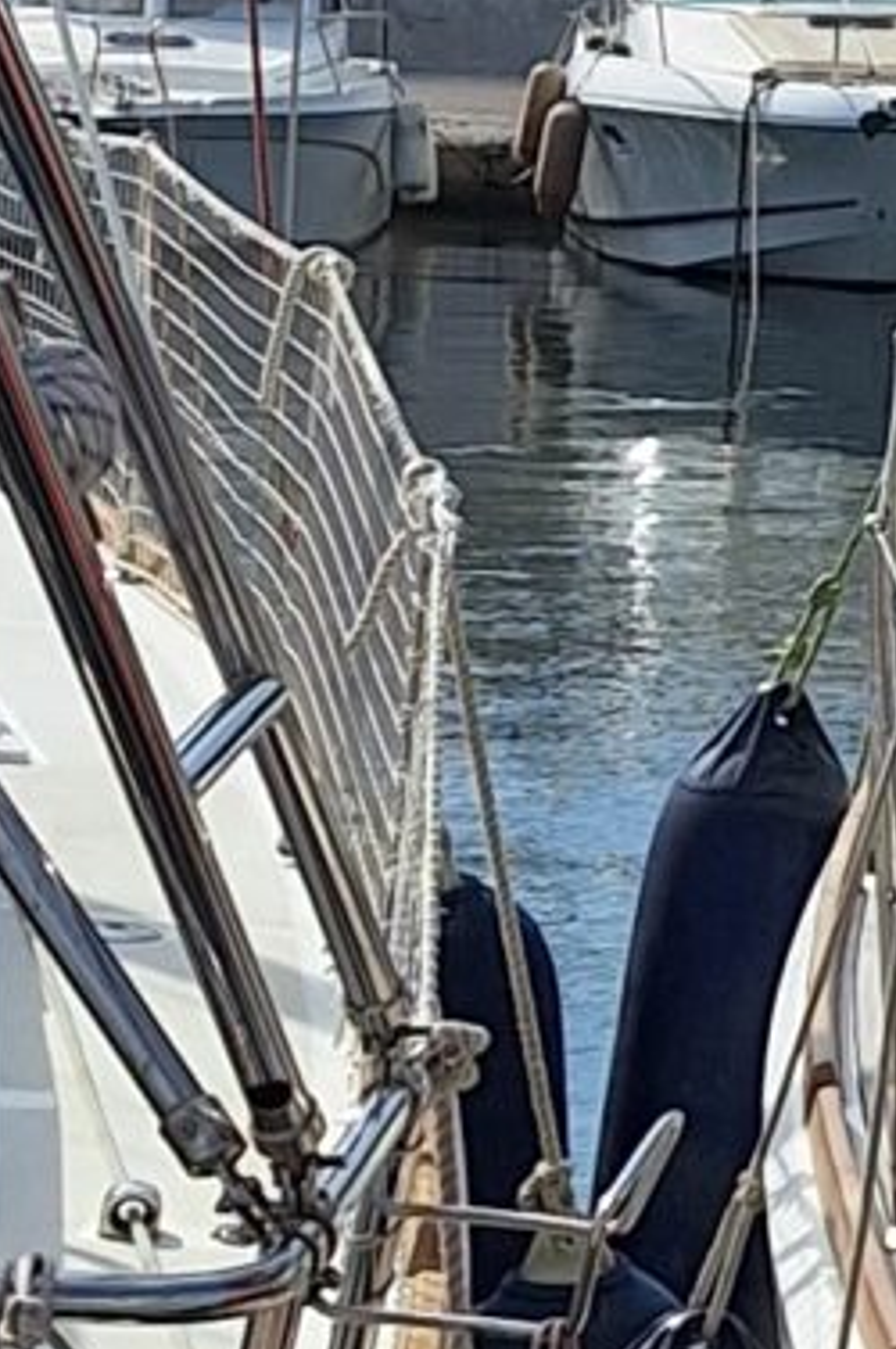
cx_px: 3111
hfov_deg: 7.1
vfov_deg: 12.5
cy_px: 104
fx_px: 6096
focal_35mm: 163
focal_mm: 5.54
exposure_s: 1/4717
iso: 40
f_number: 1.8
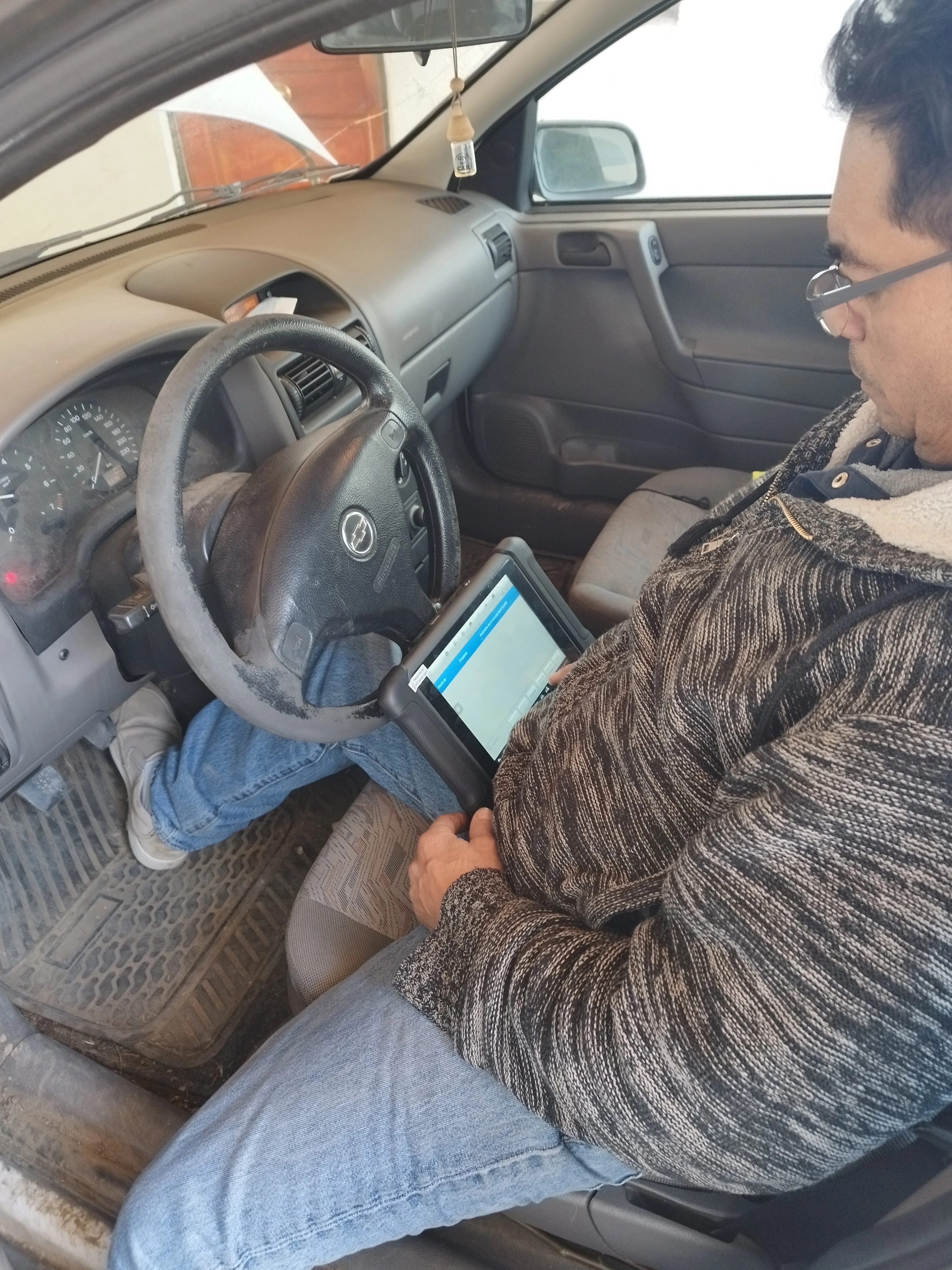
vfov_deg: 71.6
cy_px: 635
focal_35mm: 24
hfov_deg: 56.8
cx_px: 476
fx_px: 880
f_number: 1.89
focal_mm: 5.89
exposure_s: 1/30
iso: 370
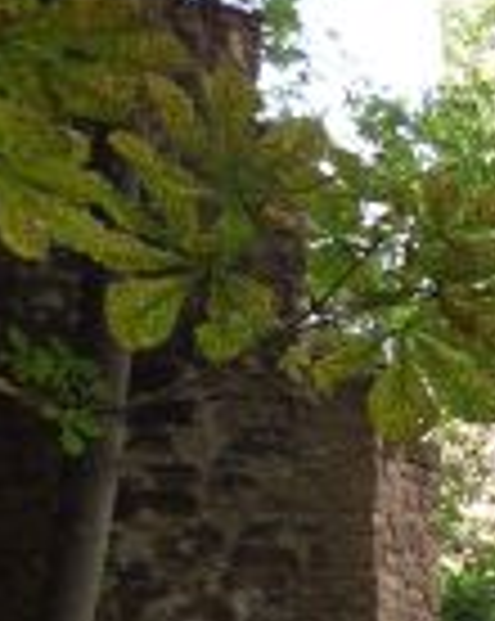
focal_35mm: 149
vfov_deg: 12.7
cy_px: 711
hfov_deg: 10.2
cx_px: 531
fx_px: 2735
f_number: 2.6
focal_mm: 5.8
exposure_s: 1/80
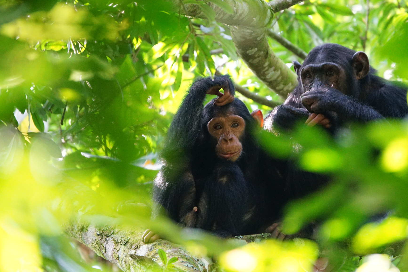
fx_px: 5372
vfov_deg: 2.9
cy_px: 149
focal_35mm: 474
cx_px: 234
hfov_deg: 4.3
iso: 6400
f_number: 5.6
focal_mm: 400
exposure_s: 1/200
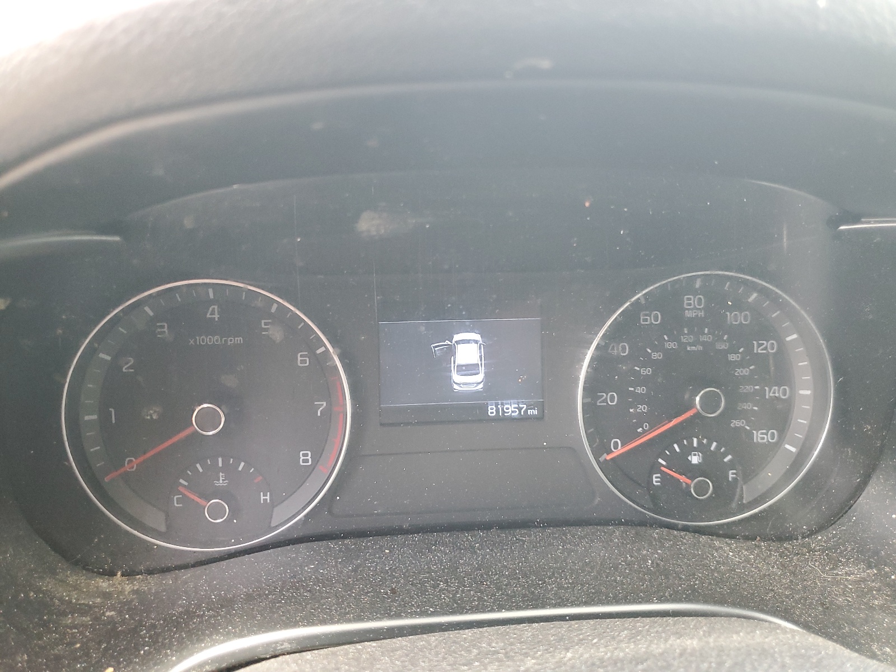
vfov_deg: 53.1
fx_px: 673
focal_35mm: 26
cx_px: 448
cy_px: 336
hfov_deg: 67.3
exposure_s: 1/60.2
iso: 256
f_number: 1.5
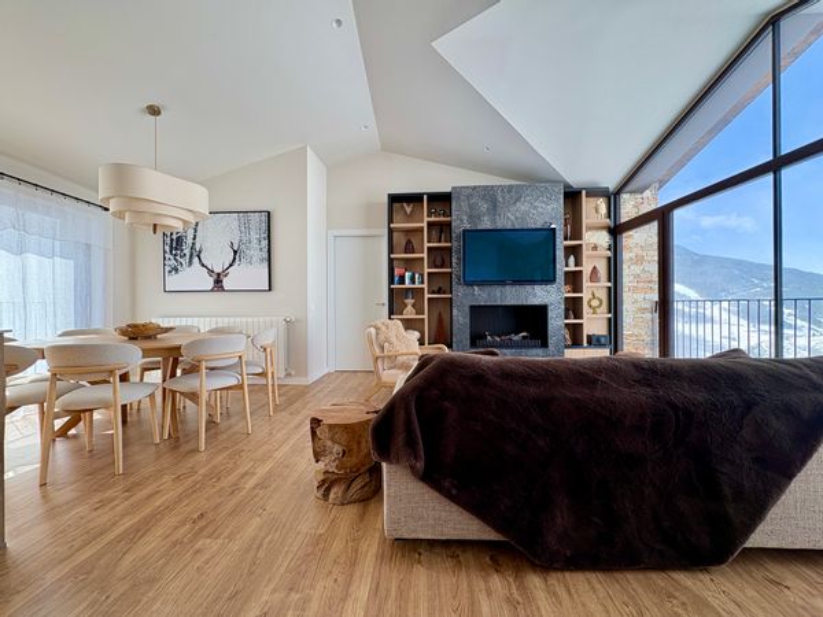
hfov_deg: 102.1
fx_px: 333
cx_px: 412
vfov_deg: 85.7
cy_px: 308
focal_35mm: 14
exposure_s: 1/99
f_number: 2.2
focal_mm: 2.22
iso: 40
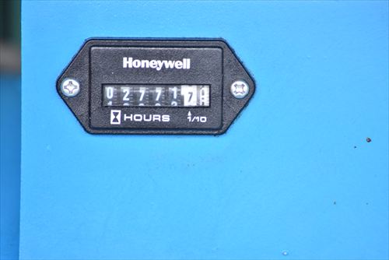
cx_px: 194
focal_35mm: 420
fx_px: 4541
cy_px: 130
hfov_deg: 4.9
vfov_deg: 3.3
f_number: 6.3
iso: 1250
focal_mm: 280
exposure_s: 1/40
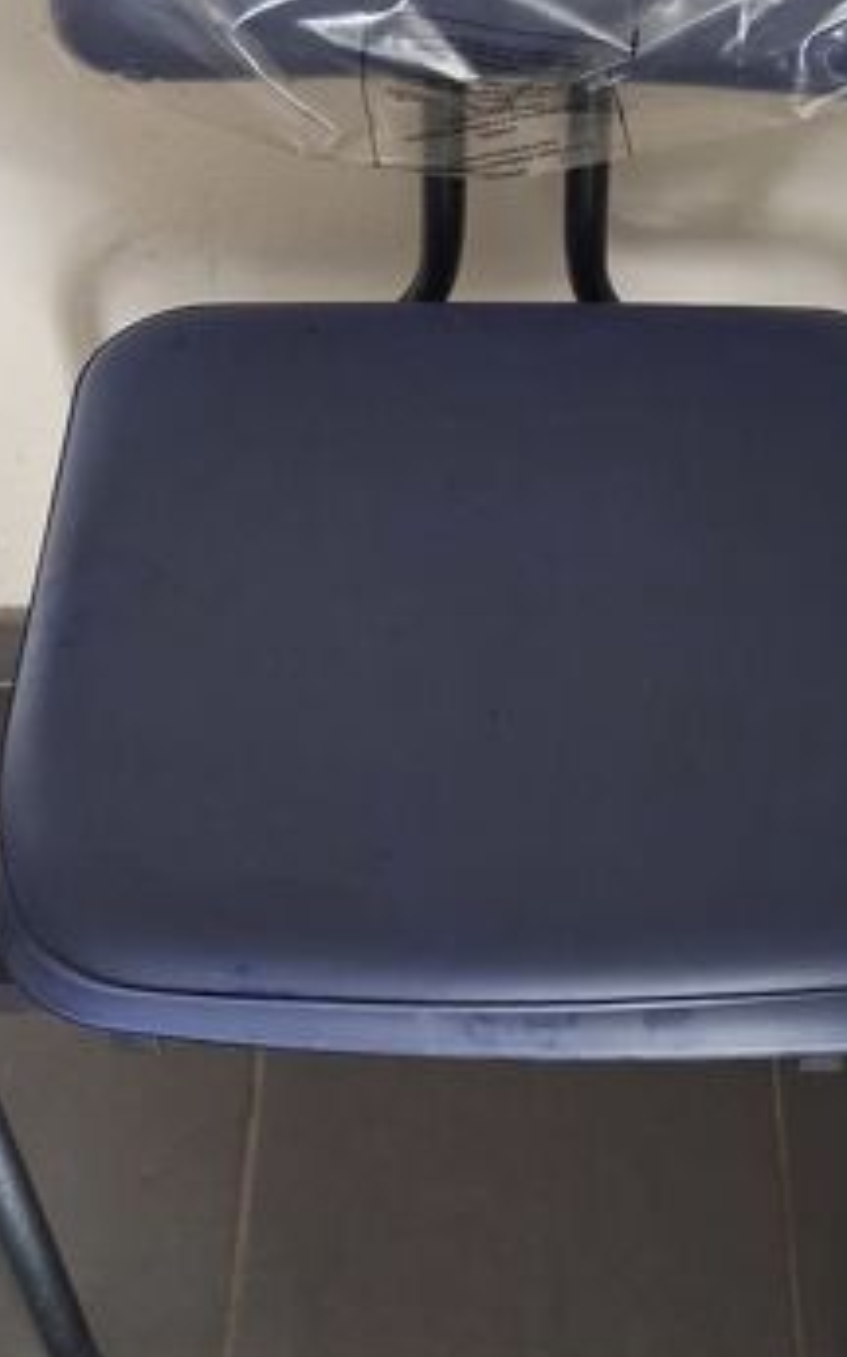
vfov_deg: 37.2
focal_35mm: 53
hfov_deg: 24.3
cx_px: 580
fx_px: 1959
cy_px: 333
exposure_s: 1/25
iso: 640
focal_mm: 4
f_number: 1.8
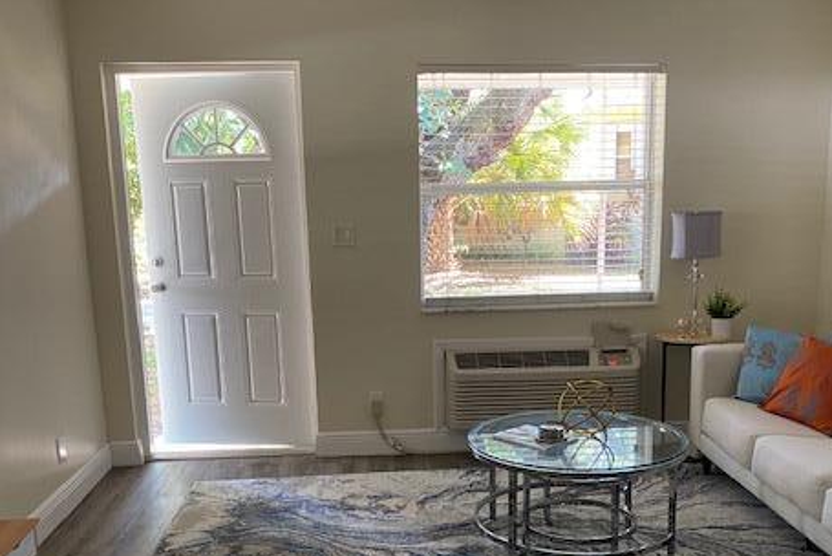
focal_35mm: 38
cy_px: 377
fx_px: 879
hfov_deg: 50.6
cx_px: 435
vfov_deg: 34.7
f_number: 1.8
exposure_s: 1/60
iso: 250
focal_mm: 4.25
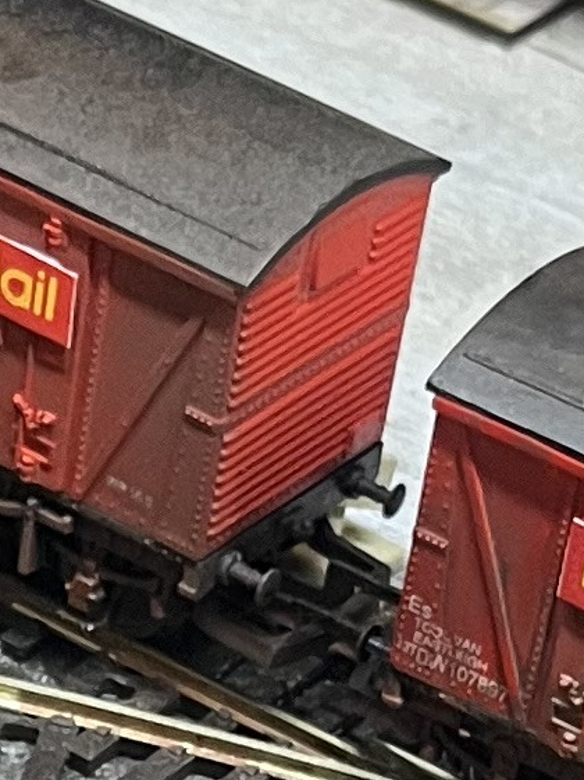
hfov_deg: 7.9
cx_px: 120
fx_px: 4211
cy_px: 1185
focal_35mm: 187
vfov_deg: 10.2
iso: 125
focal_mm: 5.1
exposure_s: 1/77
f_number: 1.6
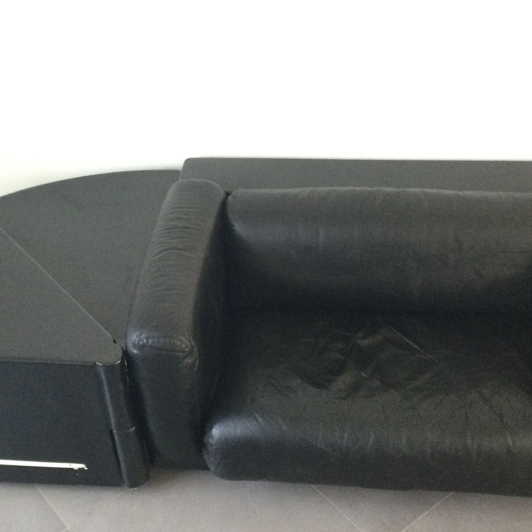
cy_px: 317
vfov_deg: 32.7
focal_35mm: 52
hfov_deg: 32.8
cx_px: 235
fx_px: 904
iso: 200
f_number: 2.4
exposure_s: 1/25
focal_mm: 3.3
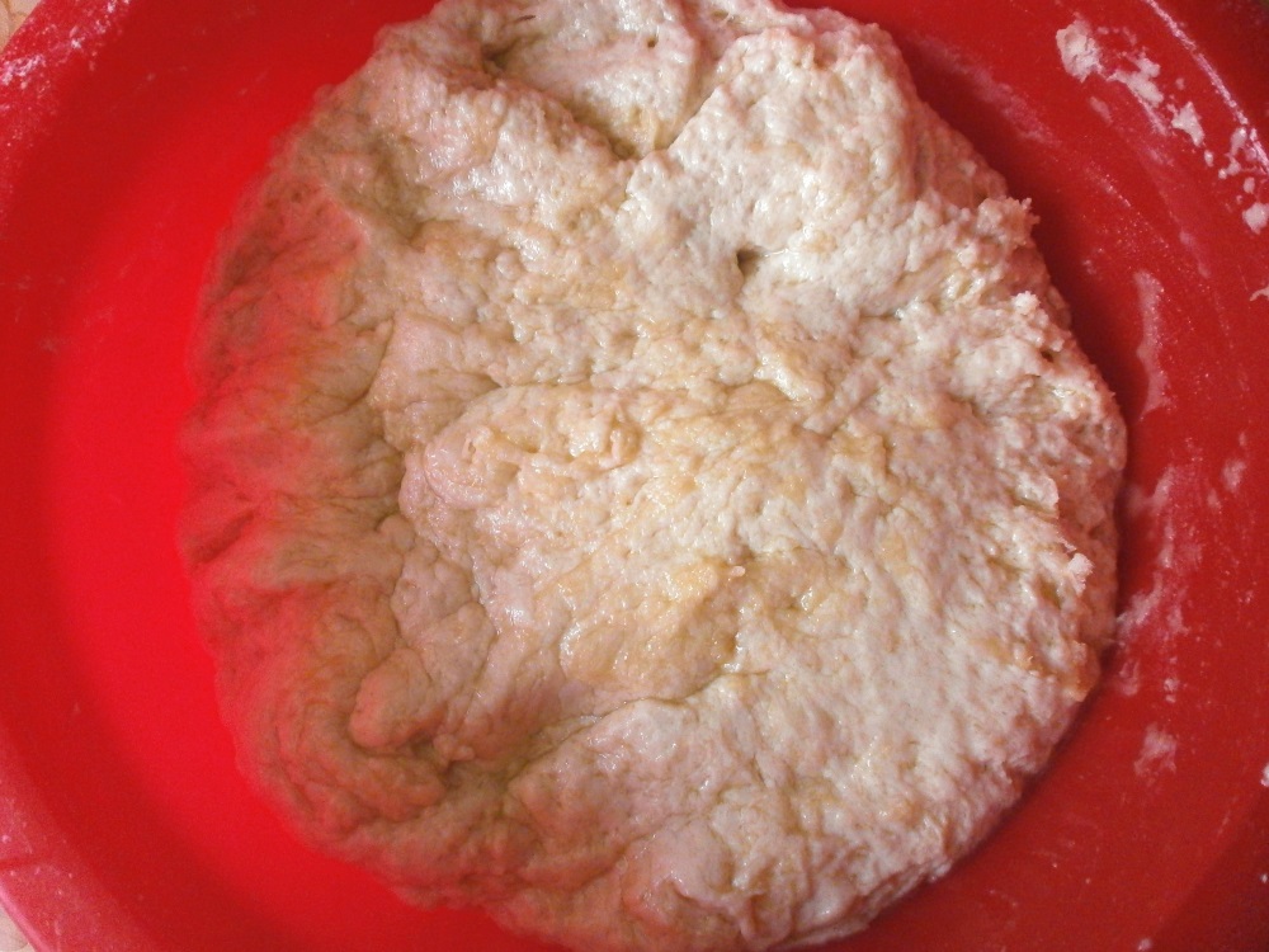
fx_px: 990
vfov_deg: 51.4
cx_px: 634
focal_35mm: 27
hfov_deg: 65.3
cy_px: 476
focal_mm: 4.8
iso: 400
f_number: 2.9
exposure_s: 1/320
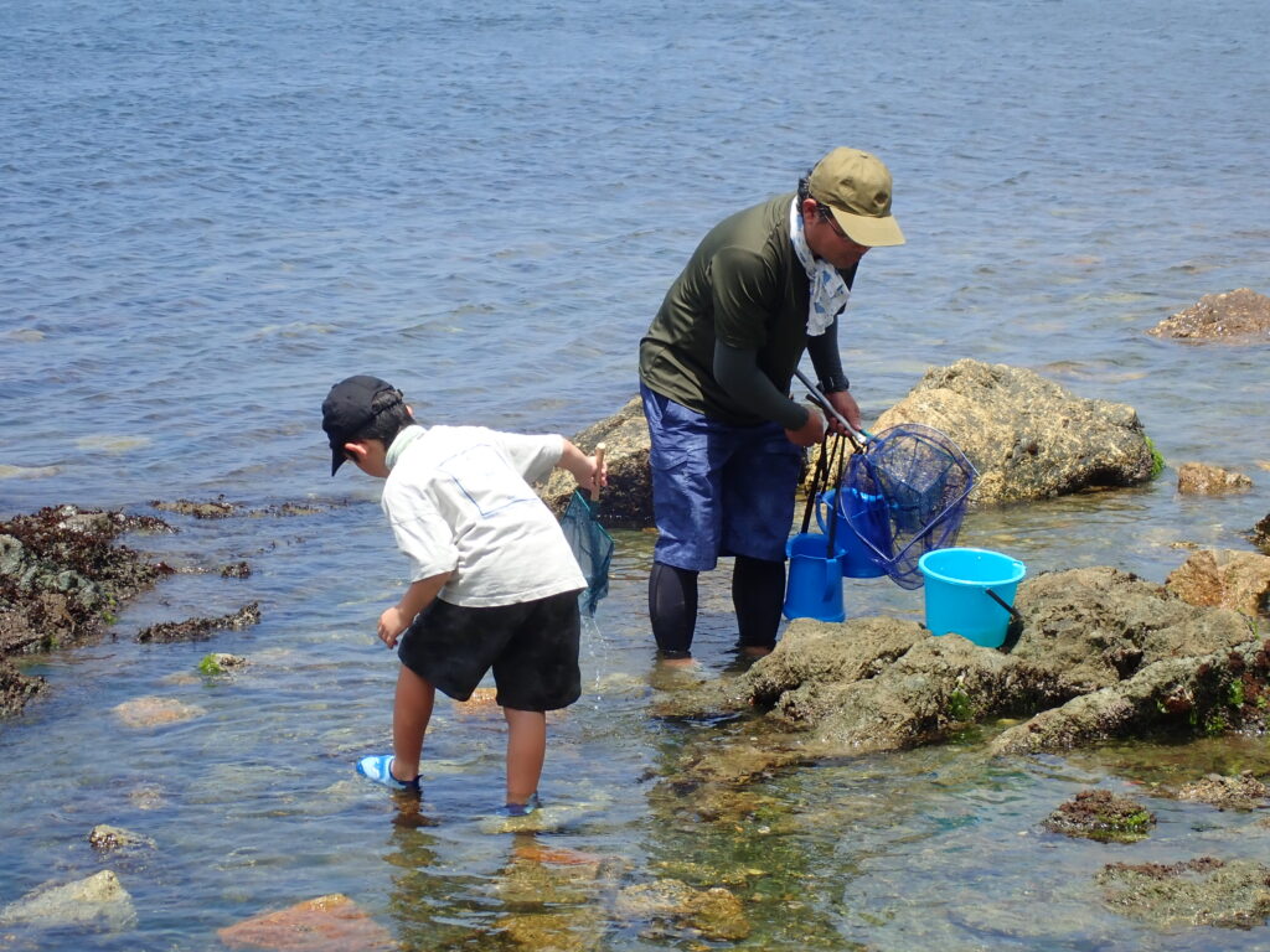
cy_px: 476
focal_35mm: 100
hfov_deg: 19.6
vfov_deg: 14.8
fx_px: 3669
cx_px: 635
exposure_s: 1/400
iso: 200
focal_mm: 18
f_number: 6.3
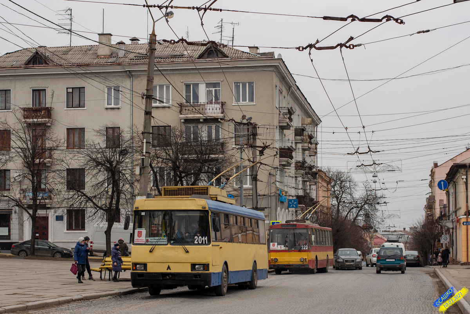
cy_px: 157
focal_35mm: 50
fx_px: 653
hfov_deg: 39.6
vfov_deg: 27.0
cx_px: 235
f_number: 4.5
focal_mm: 50
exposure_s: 1/1000
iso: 160
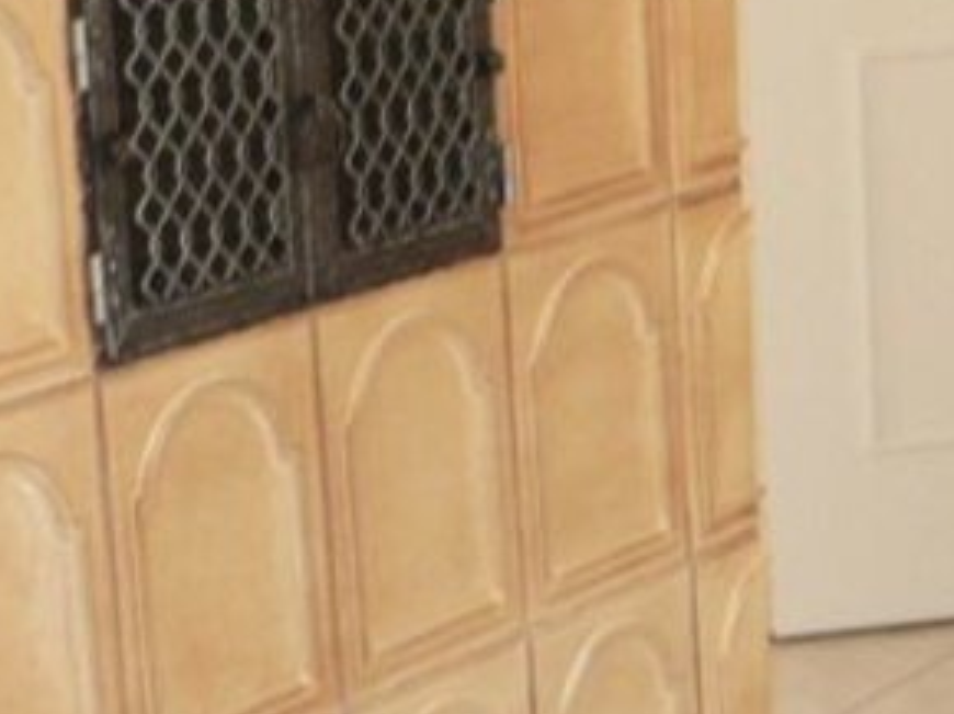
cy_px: 220
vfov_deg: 9.9
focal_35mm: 149
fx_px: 4103
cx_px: 1461
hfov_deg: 12.6
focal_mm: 6
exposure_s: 1/60
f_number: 2.8
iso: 200
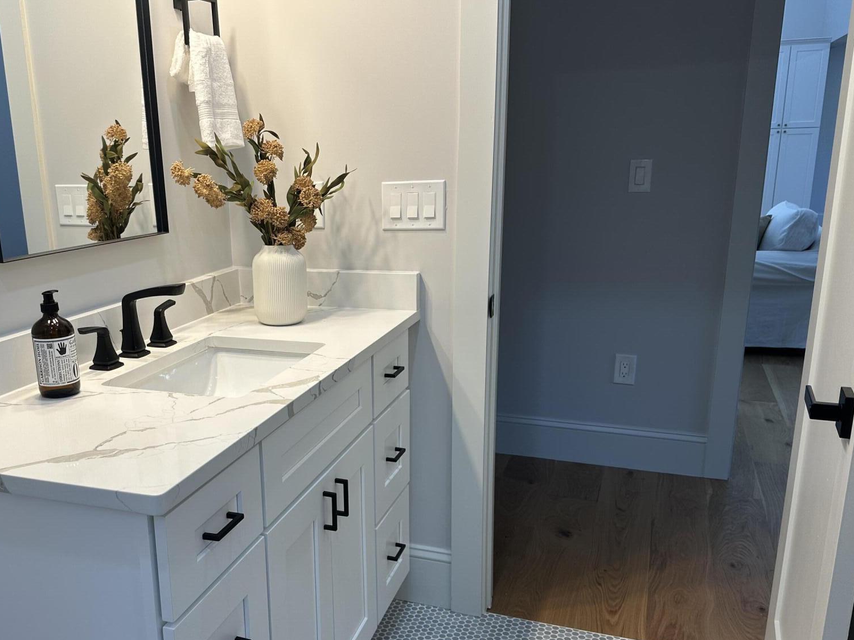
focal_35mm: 32
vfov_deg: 43.9
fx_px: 789
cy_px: 390
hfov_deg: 56.1
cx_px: 318
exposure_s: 1/120
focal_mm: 6.86
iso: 80
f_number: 1.78
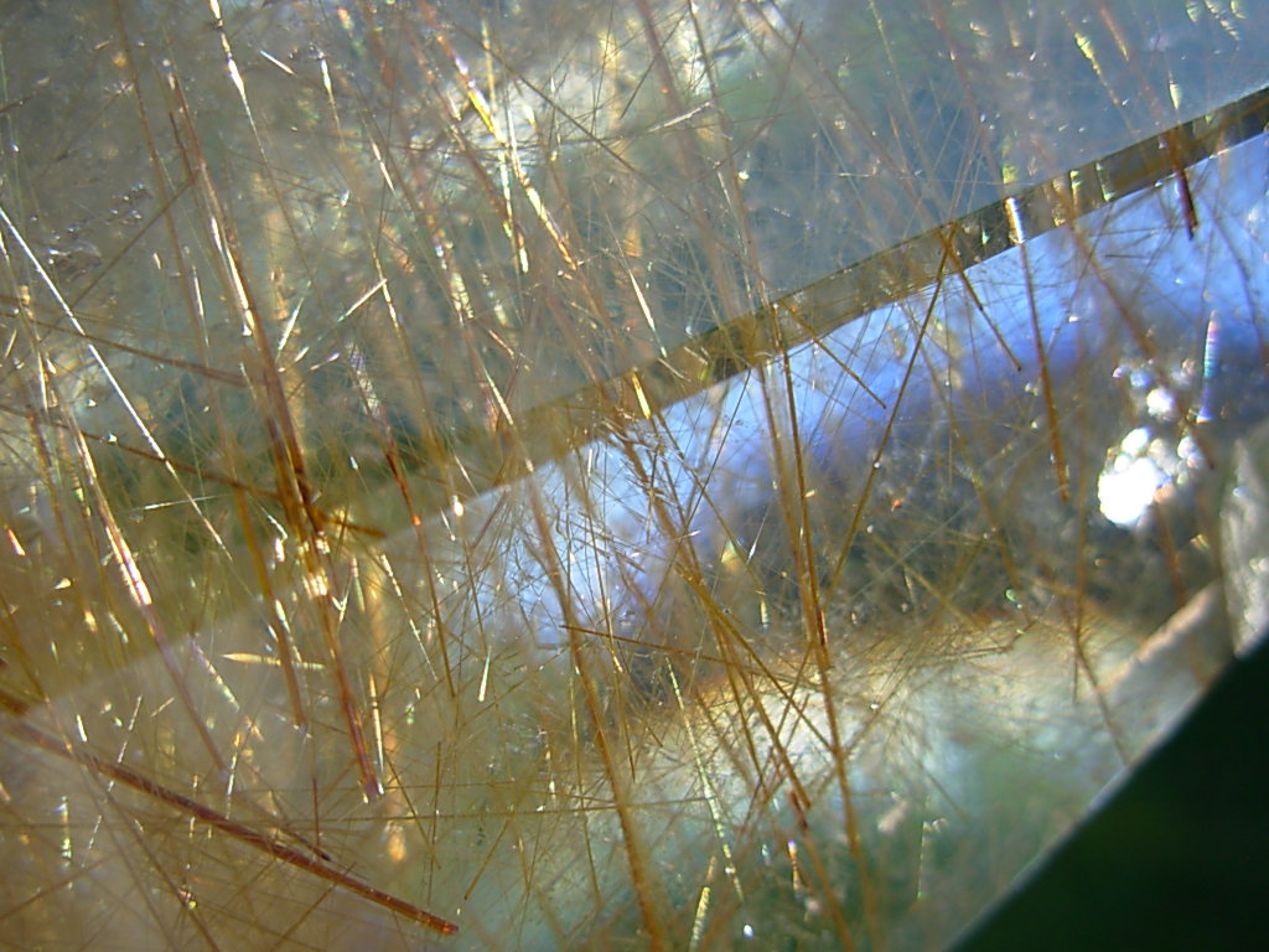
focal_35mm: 38
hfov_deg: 49.0
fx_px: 1393
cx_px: 634
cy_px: 476
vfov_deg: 37.7
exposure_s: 1/352
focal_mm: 6.3
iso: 50
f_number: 2.9
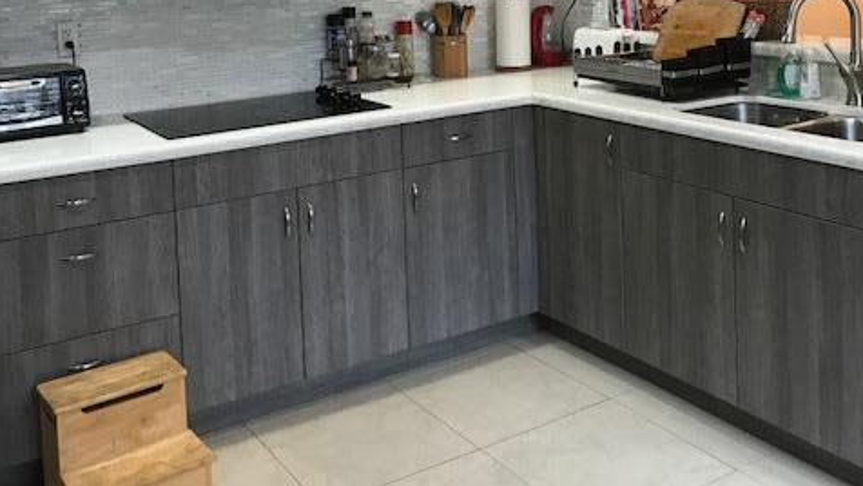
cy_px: -5
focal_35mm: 41
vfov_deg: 27.3
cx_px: 430
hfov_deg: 49.4
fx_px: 938
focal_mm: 3.99
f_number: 1.8
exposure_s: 1/17
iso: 40
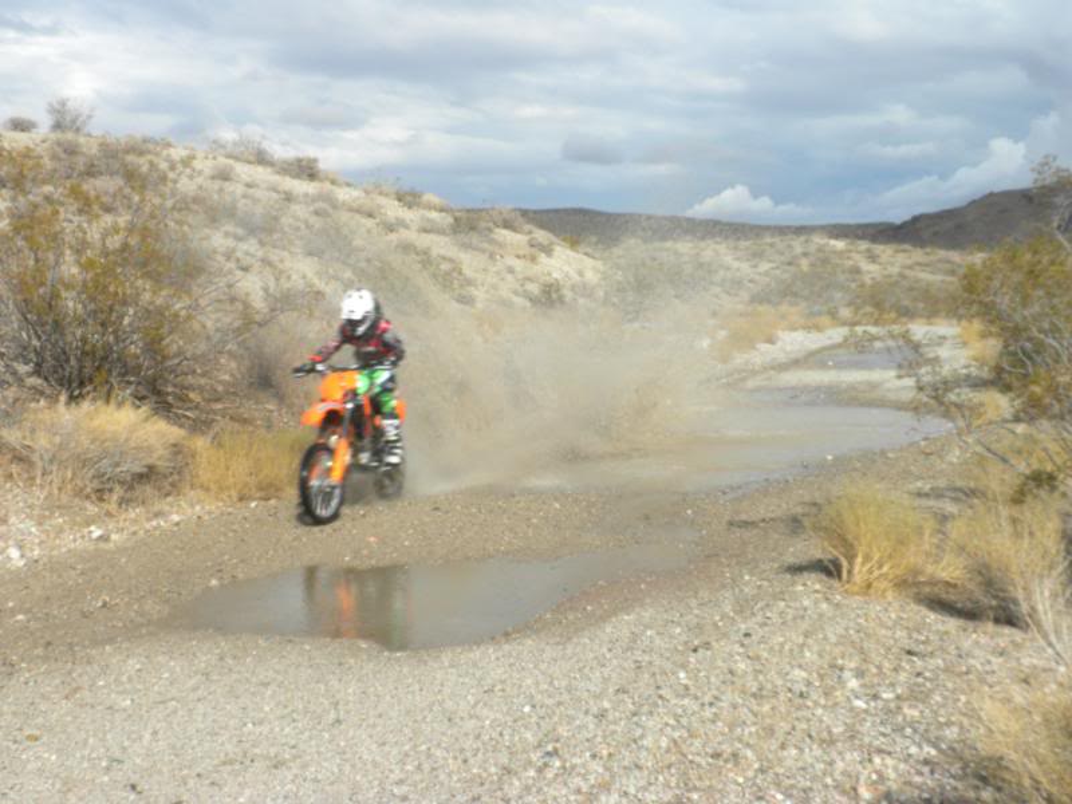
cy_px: 402
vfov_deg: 28.0
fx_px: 1610
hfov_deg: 36.8
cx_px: 536
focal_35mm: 52
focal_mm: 9.1
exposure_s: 1/134
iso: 90
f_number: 11
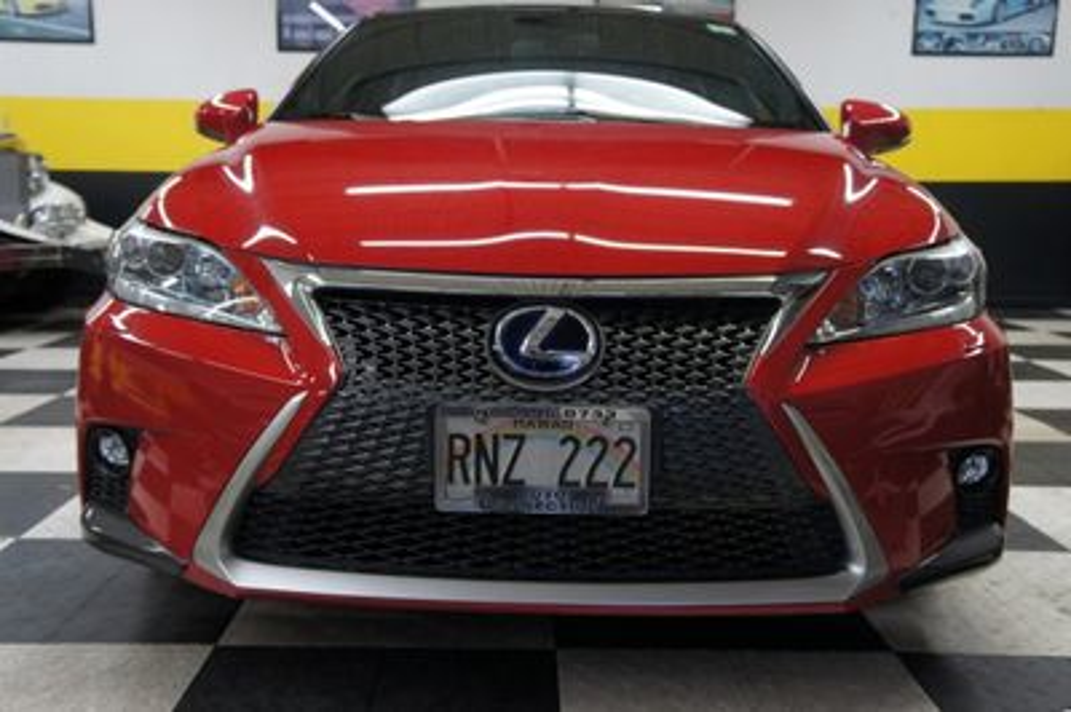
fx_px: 1070
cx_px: 536
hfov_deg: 53.2
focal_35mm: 36
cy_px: 356
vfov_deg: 36.8
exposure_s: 1/40
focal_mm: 24
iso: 400
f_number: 4
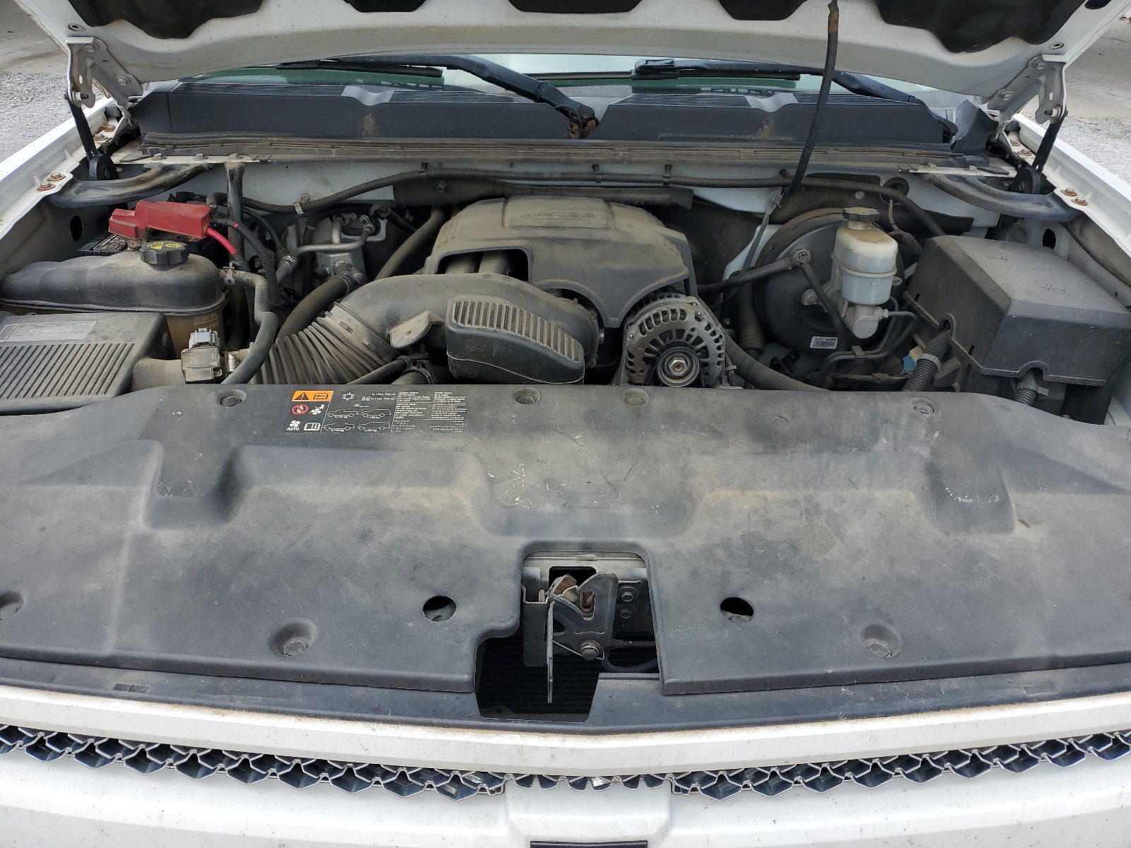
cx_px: 566
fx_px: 849
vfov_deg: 53.1
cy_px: 424
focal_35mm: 26
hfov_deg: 67.3
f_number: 1.5
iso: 50
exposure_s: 1/1429
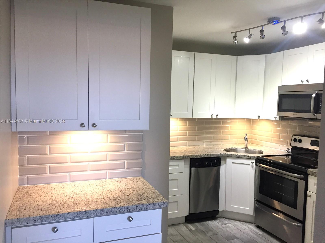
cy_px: 122
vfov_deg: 48.2
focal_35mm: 29
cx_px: 162
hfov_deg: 61.7
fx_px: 272
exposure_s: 1/30
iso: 40
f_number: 2.2
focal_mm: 4.15
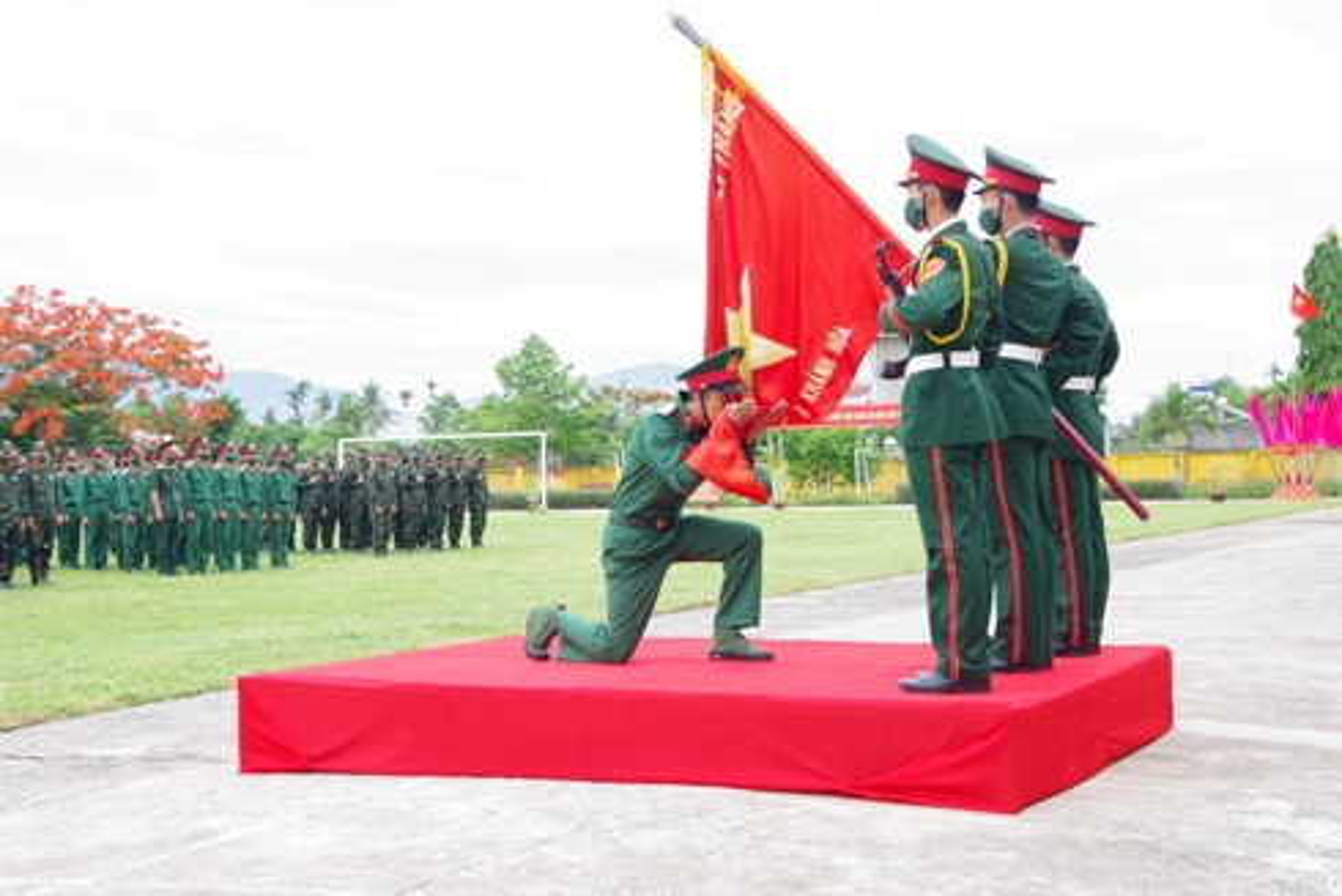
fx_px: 1715
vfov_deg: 29.3
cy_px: 448
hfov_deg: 42.7
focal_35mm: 46
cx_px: 671
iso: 400
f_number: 8
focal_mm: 31
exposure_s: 1/60
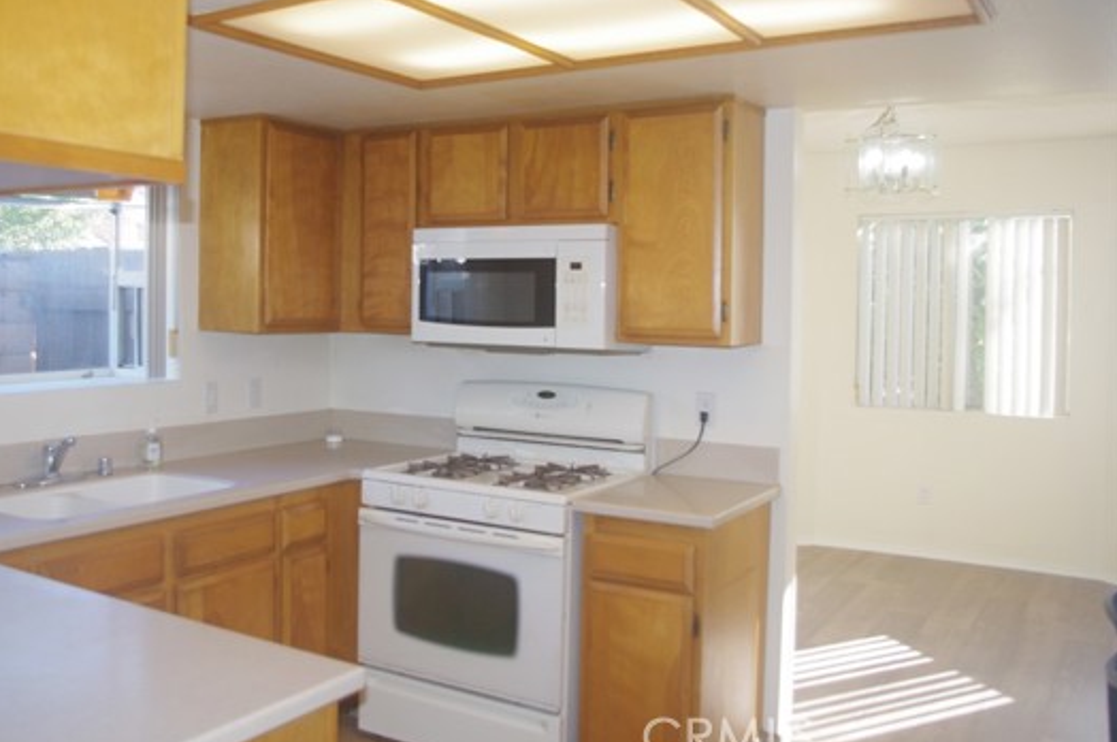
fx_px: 1023
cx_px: 439
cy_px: 314
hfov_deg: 56.8
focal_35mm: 33
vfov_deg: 39.8
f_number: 4
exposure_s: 1/125
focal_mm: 18
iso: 400
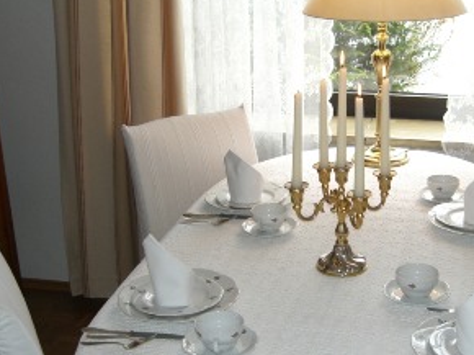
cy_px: 238
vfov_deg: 24.7
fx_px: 807
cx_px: 335
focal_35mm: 59
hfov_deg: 32.3
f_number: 2.8
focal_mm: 7.9
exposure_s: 1/100
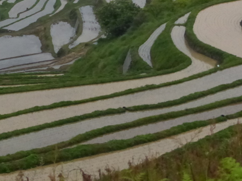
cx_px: -15
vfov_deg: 12.4
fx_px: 824
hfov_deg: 16.3
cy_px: -12
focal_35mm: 118
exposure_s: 1/100
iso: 800
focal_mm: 9.8
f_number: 2.8
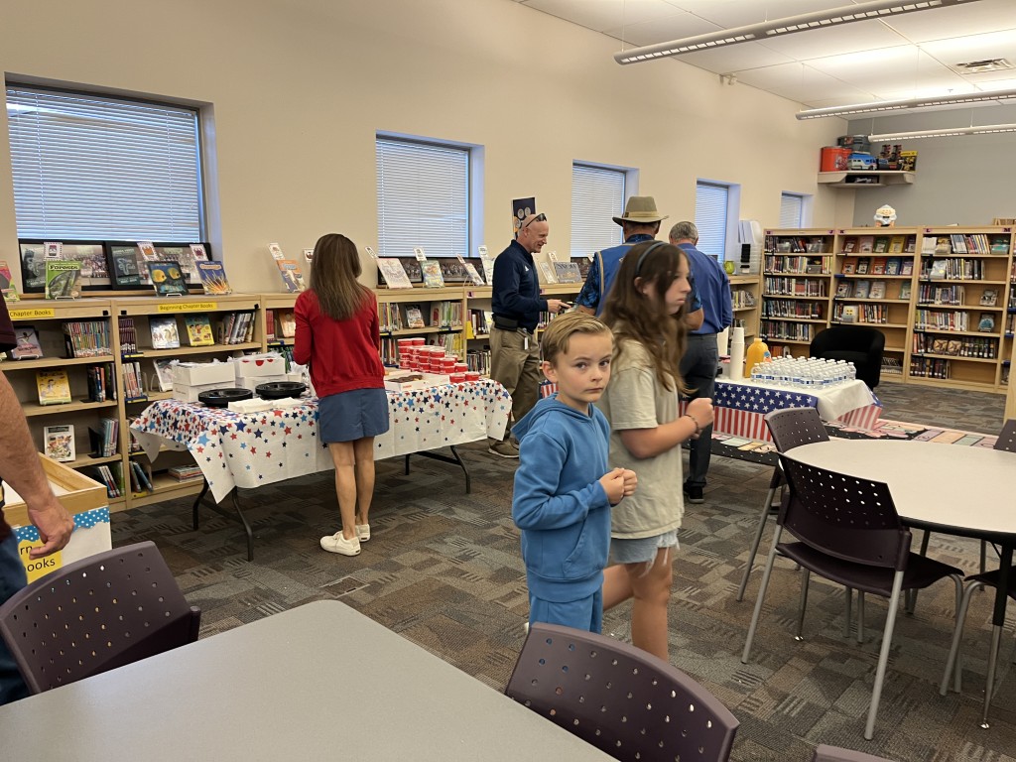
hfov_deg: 67.3
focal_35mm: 26
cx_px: 508
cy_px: 381
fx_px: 763
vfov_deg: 53.1
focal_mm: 5.1
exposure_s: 1/60
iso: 125
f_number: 1.6
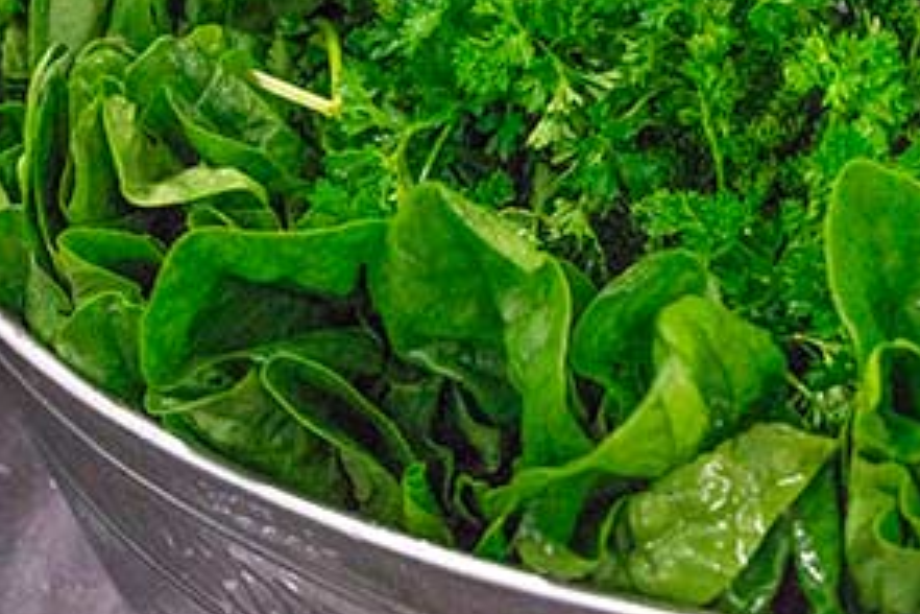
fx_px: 1917
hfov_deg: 26.6
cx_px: 704
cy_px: 67
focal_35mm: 75
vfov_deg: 17.9
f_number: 5.6
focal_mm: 38
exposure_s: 1/250
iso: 1250
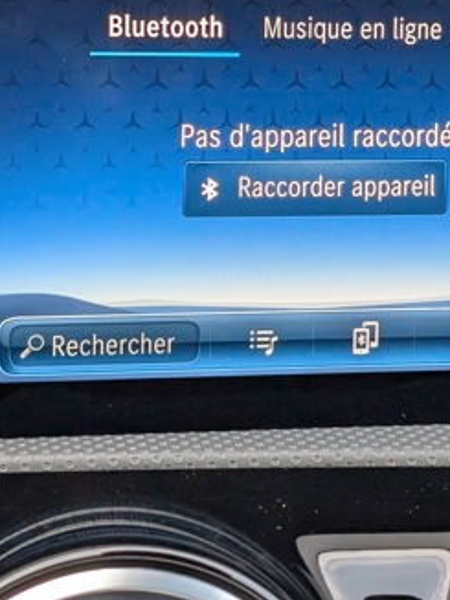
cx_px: 377
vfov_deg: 16.4
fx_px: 2081
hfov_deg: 12.3
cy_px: 204
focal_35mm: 120
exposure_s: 1/60
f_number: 1.68
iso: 61
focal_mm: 6.9
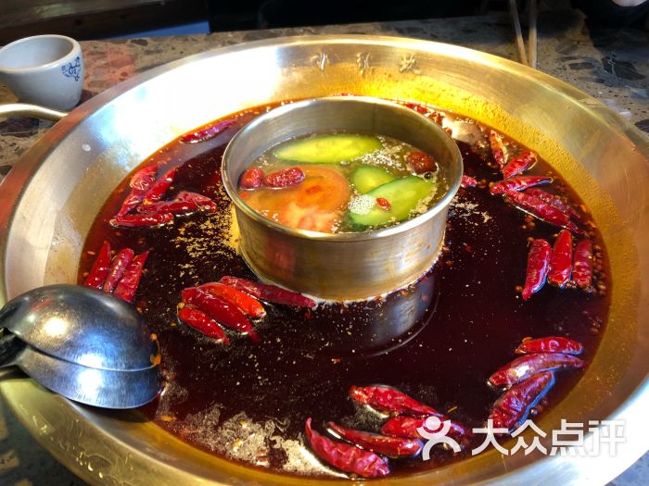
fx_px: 544
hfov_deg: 61.7
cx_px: 324
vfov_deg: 48.2
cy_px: 243
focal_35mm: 29
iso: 32
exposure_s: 1/25
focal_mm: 3.99
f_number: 1.8
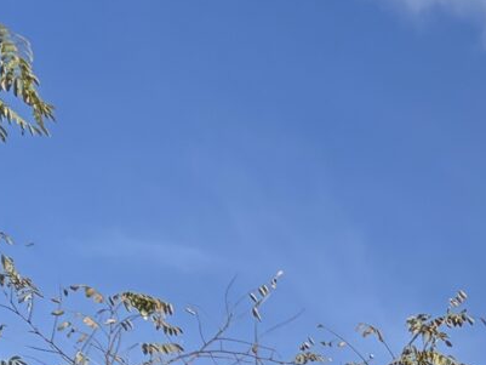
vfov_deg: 7.8
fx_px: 2331
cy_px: 1079
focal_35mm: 166
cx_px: 1110
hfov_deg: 10.5
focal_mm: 5.96
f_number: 1.6
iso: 50
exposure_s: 1/3021
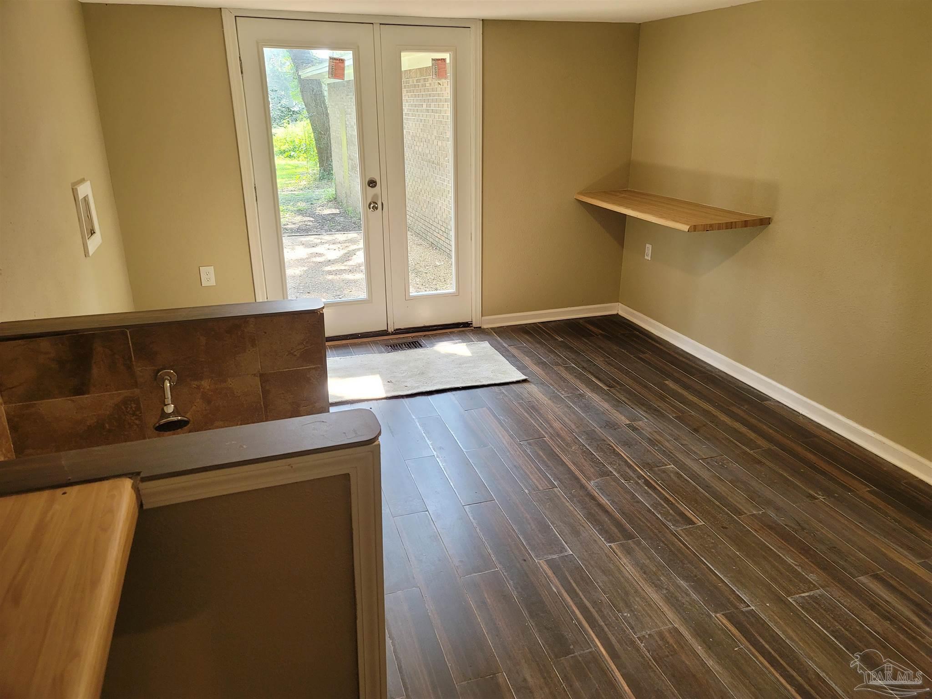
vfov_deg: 54.9
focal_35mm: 25
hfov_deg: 69.4
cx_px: 466
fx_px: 673
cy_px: 350
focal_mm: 7
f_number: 1.8
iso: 250
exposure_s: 1/119
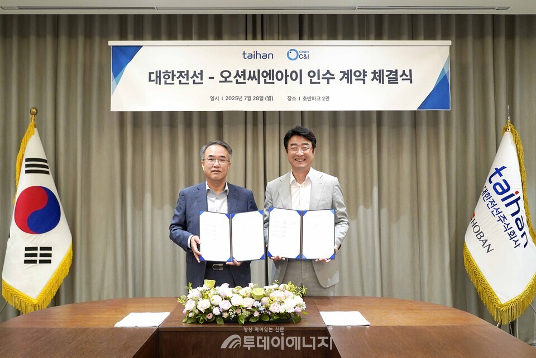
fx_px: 417
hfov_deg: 65.5
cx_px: 268
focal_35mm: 28
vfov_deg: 46.4
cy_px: 179
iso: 1250
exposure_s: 1/160
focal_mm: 28
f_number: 4
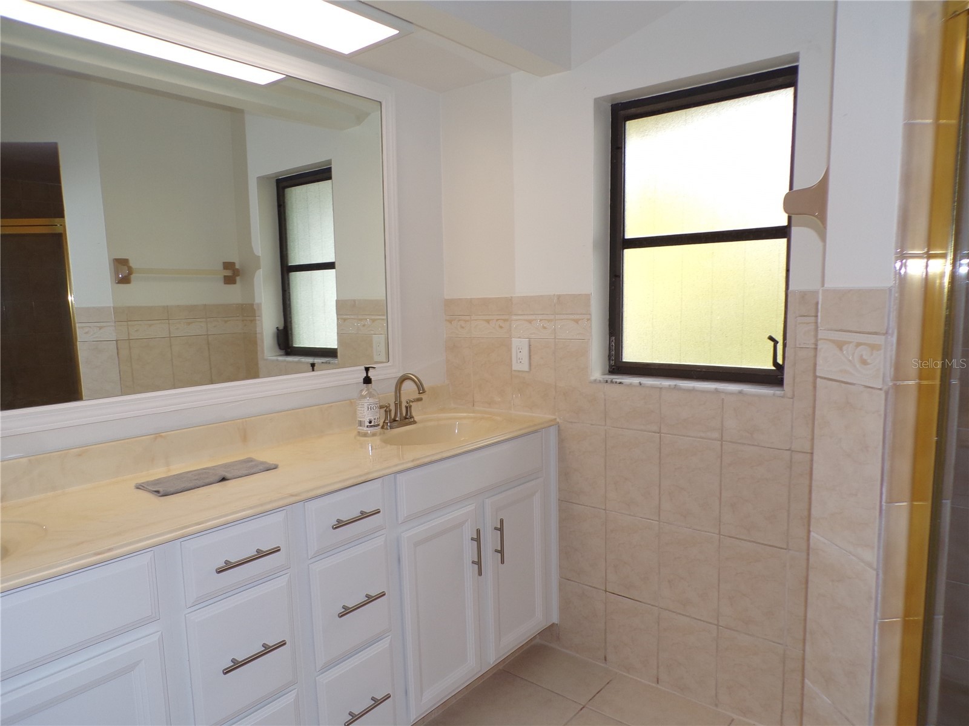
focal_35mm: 24
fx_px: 672
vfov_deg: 56.8
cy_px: 363
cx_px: 484
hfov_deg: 71.6
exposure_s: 1/70
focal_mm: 4.3
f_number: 4.3
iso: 80
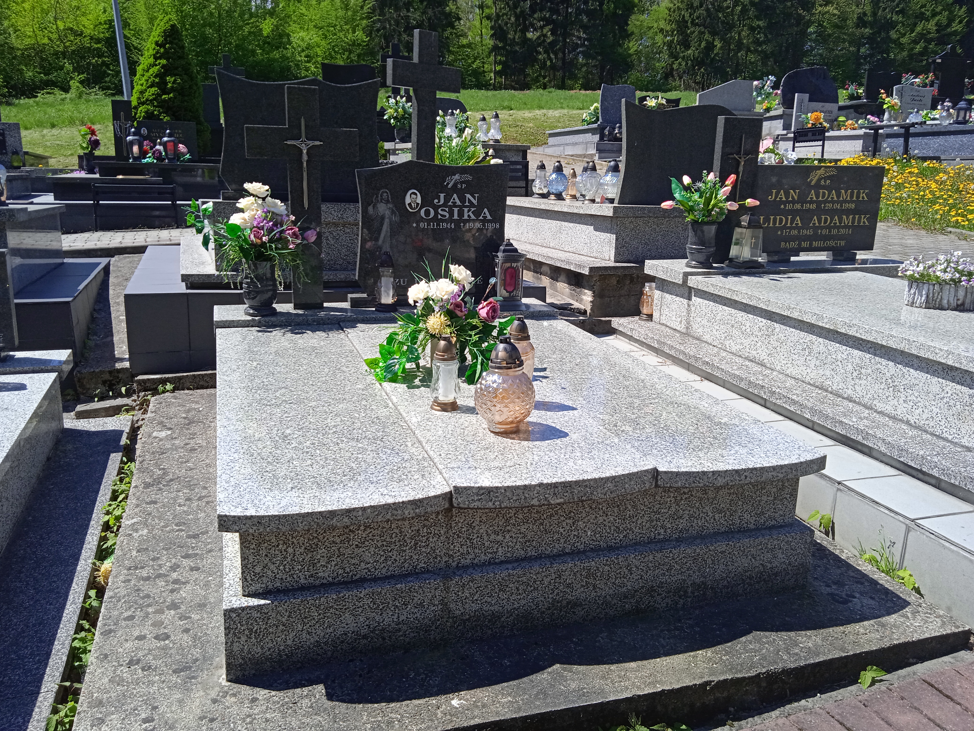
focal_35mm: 28
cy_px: 366
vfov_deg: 49.7
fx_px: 788
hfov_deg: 63.4
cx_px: 487
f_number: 2.2
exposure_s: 1/840
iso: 100
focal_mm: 3.43
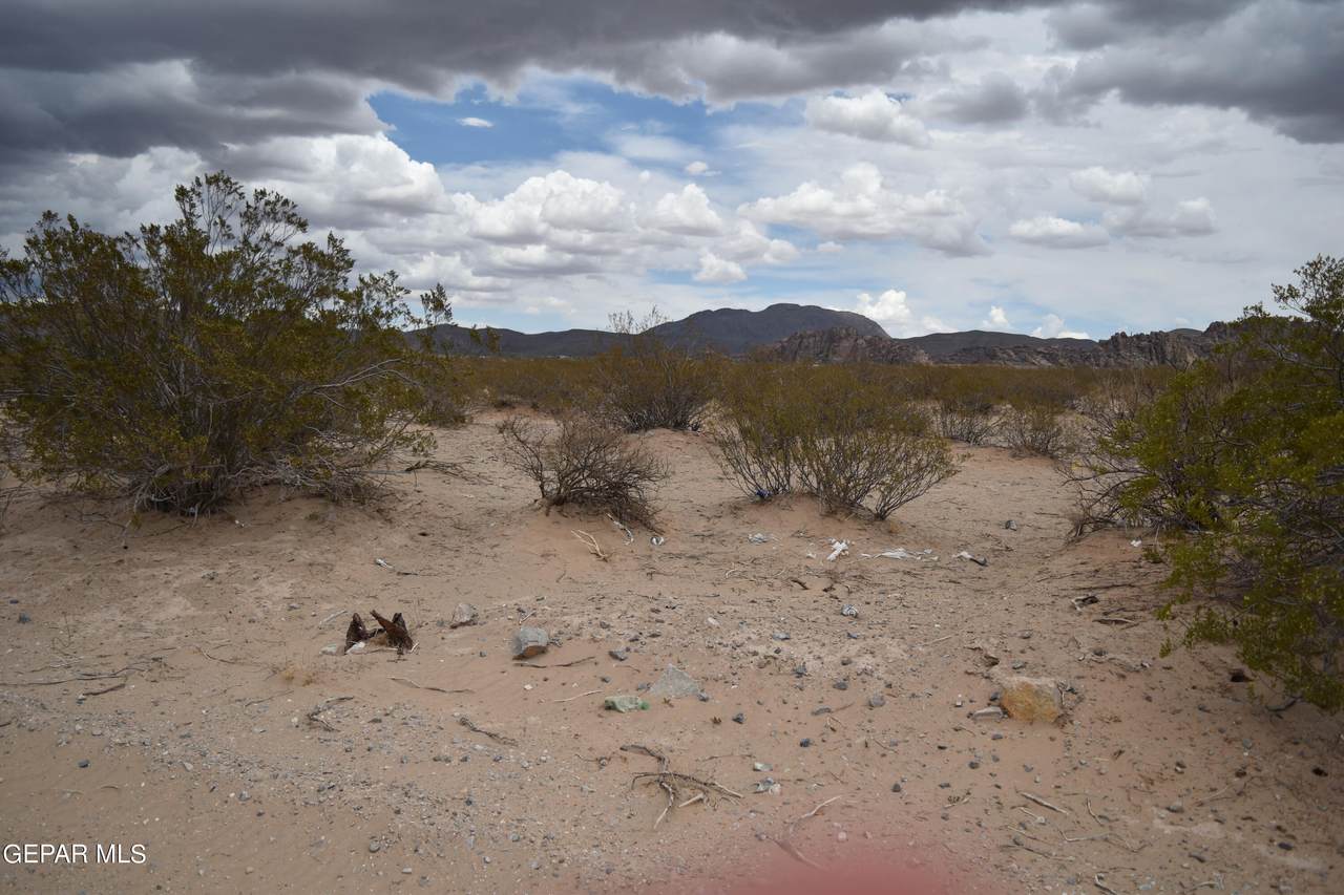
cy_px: 448
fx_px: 1008
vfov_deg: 47.9
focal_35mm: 27
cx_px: 672
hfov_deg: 67.4
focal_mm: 18
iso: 100
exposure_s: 1/2000
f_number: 3.5
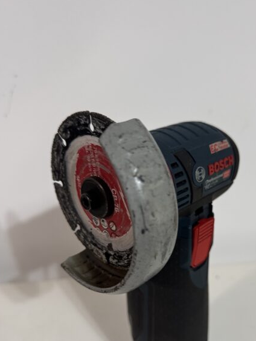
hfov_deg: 41.4
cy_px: 218
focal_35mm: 34
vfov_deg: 53.2
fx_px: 335
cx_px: 165
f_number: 1.78
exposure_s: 1/50
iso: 250
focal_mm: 6.76
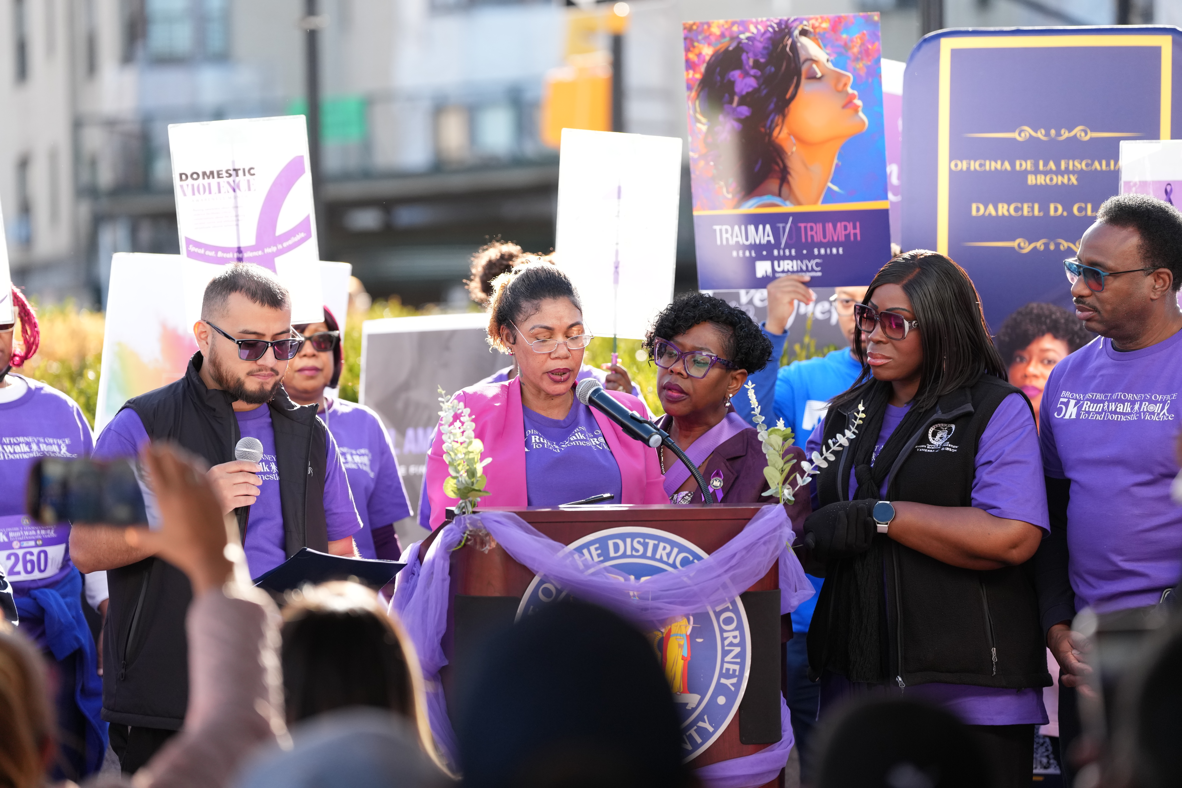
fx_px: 4596
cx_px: 591
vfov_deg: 9.8
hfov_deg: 14.7
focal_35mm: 140
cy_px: 394
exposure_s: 1/2500
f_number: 2.8
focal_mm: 140
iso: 1000
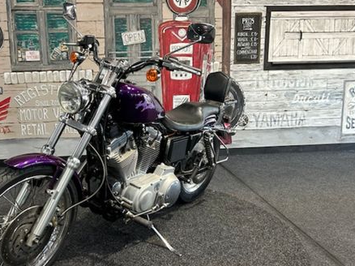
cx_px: 134
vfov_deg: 37.7
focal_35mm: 38
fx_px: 389
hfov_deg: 48.6
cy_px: 123
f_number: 1.5
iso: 125
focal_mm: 5.7
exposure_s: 1/100
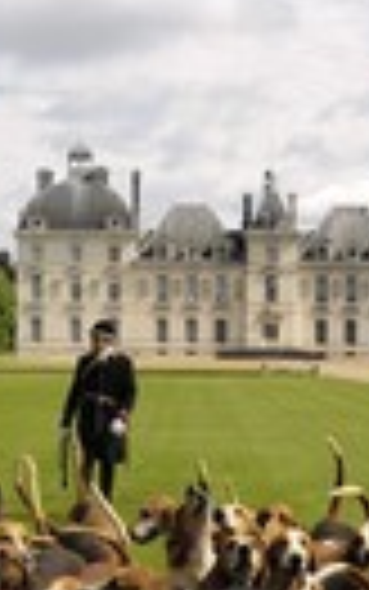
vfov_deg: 24.6
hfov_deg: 15.6
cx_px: 88
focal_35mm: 84
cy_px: 392
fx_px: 1344
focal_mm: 17
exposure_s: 1/320
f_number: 5.6
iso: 100
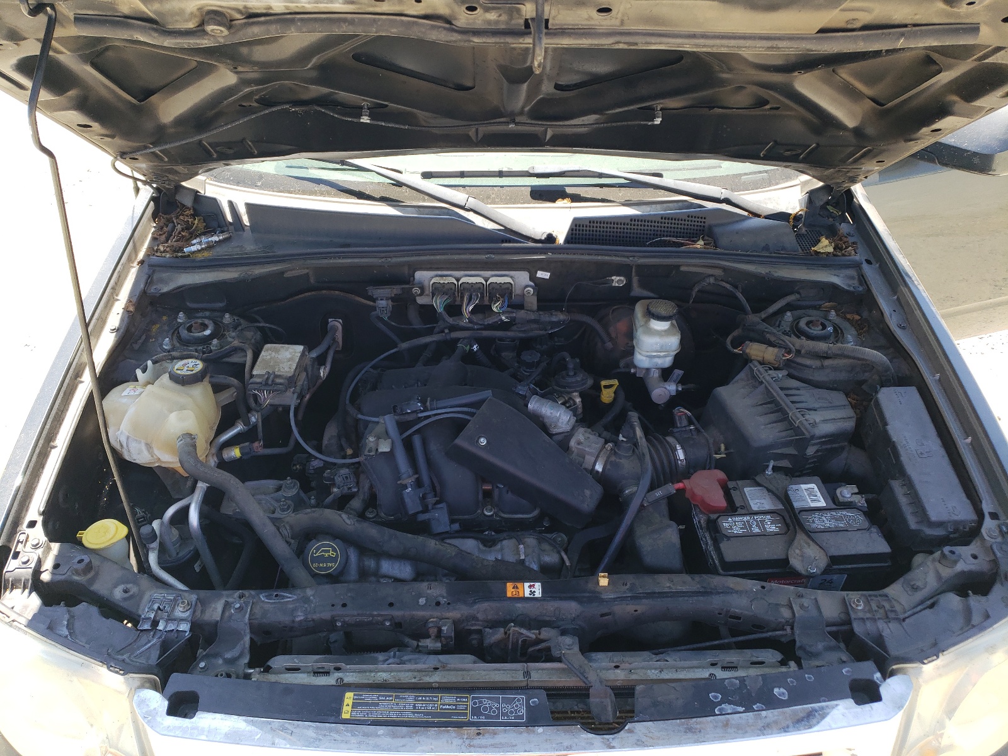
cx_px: 504
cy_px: 378
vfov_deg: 53.1
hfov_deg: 67.3
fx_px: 757
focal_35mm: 26
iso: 50
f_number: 1.5
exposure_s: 1/526
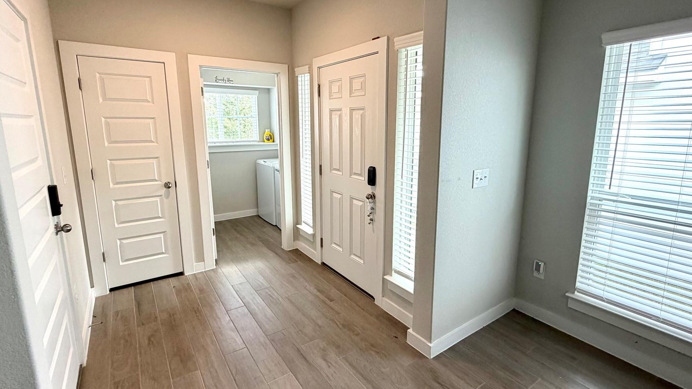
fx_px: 330
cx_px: 353
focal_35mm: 18
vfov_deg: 60.9
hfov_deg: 92.7
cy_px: 179
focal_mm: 2.22
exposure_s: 1/120
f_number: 2.2
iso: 160
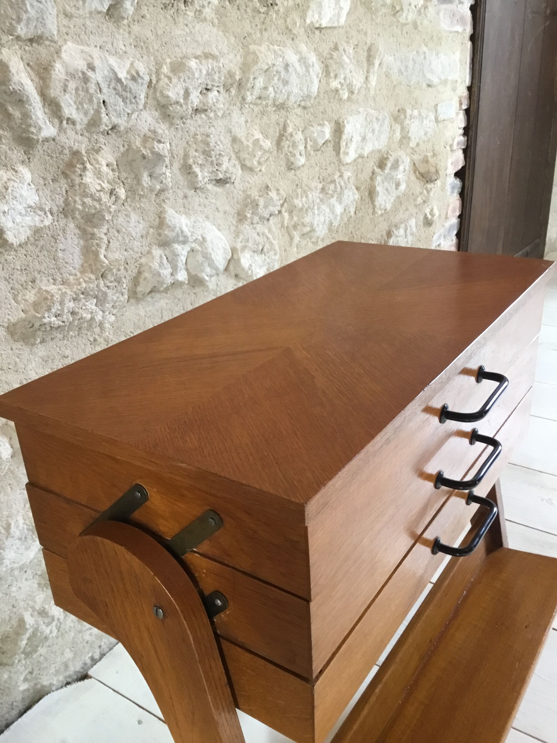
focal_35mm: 31
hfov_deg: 45.4
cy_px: 372
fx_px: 665
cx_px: 278
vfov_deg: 58.4
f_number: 2.4
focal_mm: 3.3
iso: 160
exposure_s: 1/33
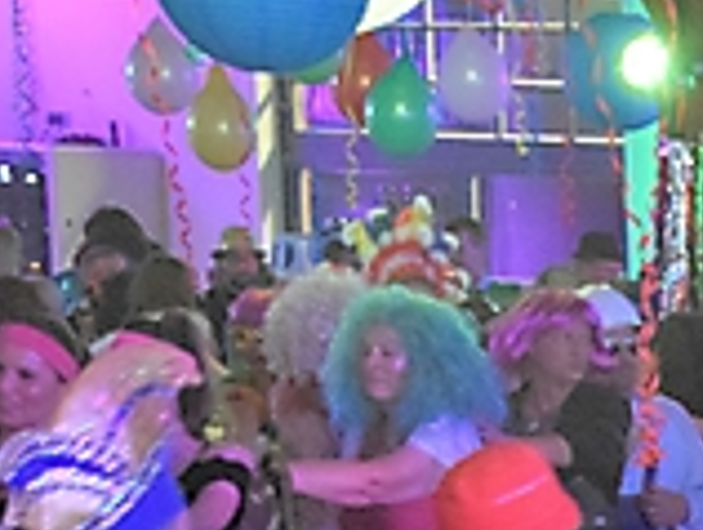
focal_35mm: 175
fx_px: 3559
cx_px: 1148
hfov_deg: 10.7
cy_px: 860
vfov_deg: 8.3
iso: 5000
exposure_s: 1/60
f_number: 4.2
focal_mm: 32
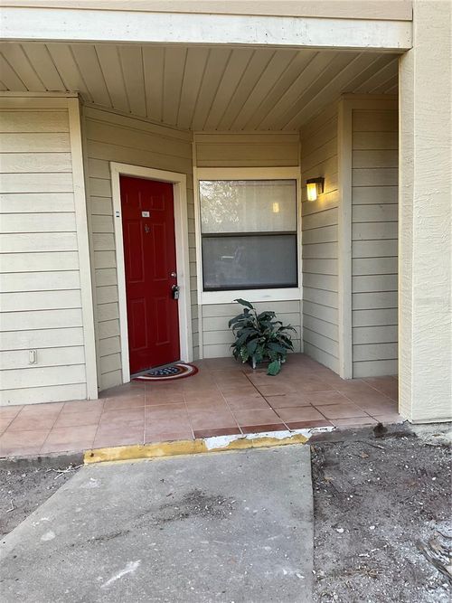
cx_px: 226
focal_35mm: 29
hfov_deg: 48.2
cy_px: 302
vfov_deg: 61.7
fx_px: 505
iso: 32
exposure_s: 1/122
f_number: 1.8
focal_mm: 3
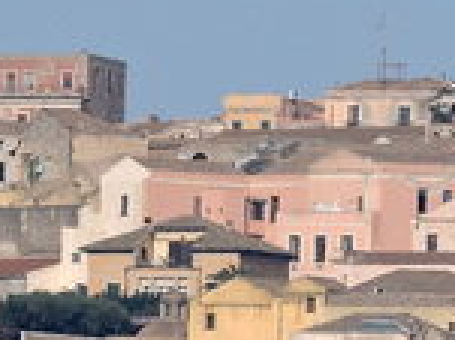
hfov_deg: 1.1
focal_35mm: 1865
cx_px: -36
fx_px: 24494
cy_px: 156
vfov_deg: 0.8
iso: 100
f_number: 4.9
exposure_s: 1/800
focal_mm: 83.8
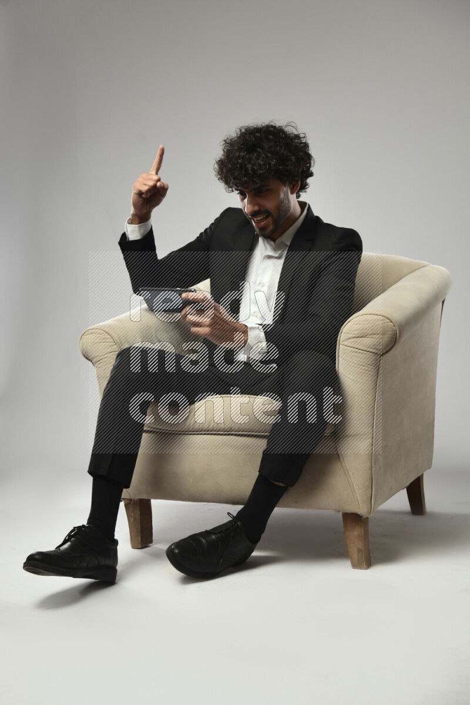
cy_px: 352
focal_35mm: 40
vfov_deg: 48.5
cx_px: 235
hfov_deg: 33.4
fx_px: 783
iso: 400
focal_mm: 40
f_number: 5.6
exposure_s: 1/125
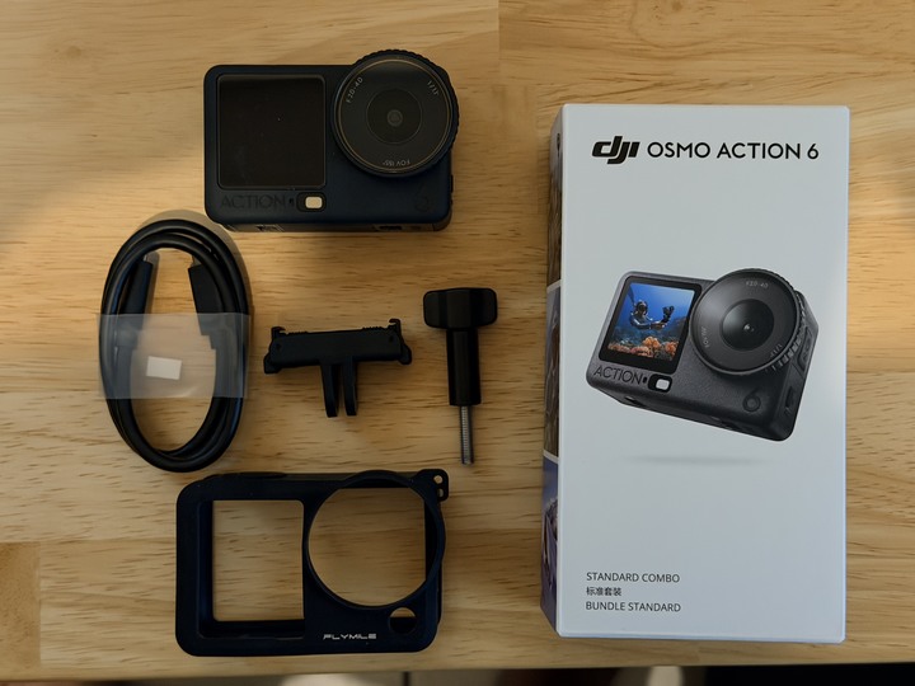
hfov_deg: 39.7
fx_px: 1269
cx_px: 458
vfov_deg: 30.3
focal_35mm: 48
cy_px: 343
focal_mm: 6.76
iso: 500
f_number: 1.78
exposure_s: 1/40
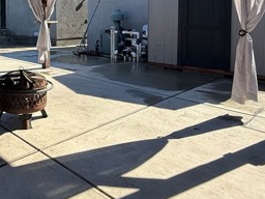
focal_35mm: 35
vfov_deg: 38.7
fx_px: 268
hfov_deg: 49.0
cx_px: 46
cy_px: 31
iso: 50
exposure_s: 1/901
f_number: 2.2
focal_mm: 2.22
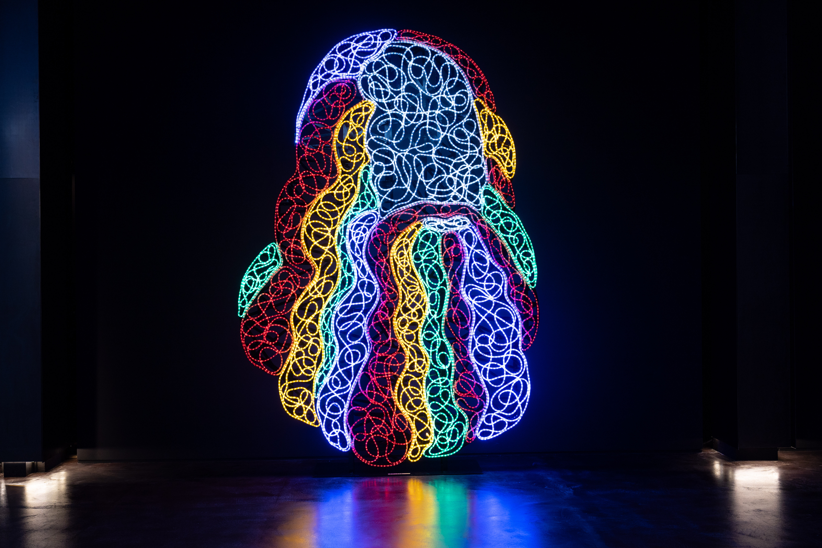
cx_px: 411
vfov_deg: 34.2
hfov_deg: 49.6
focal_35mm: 39
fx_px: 890
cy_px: 274
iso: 400
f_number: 4
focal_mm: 39
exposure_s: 1/200
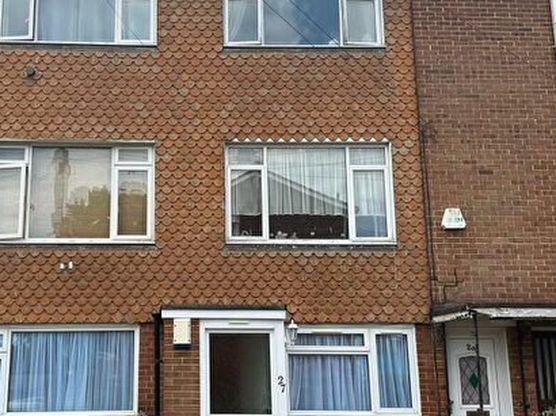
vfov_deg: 35.0
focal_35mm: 41
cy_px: 245
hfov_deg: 45.2
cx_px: 194
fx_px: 658
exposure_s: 1/1812
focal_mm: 6.86
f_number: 1.78
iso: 80
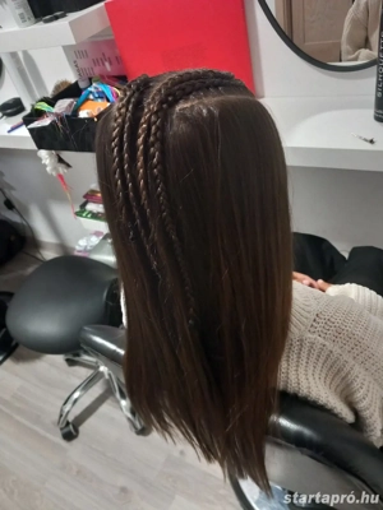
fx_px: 398
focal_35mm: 27
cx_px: 192
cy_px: 255
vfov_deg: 65.3
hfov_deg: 51.4
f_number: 1.8
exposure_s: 1/25
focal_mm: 4
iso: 400
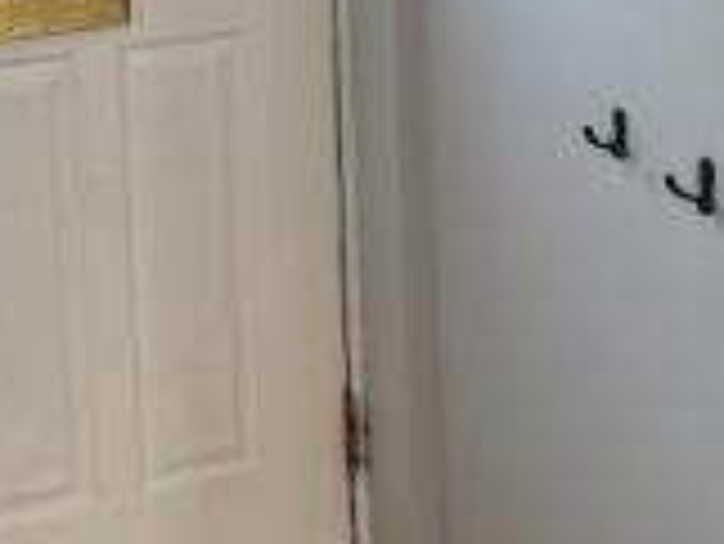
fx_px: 1821
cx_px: 749
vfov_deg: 15.8
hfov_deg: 21.6
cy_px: -227
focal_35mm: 87
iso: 200
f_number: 1.78
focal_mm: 6.76
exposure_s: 1/81
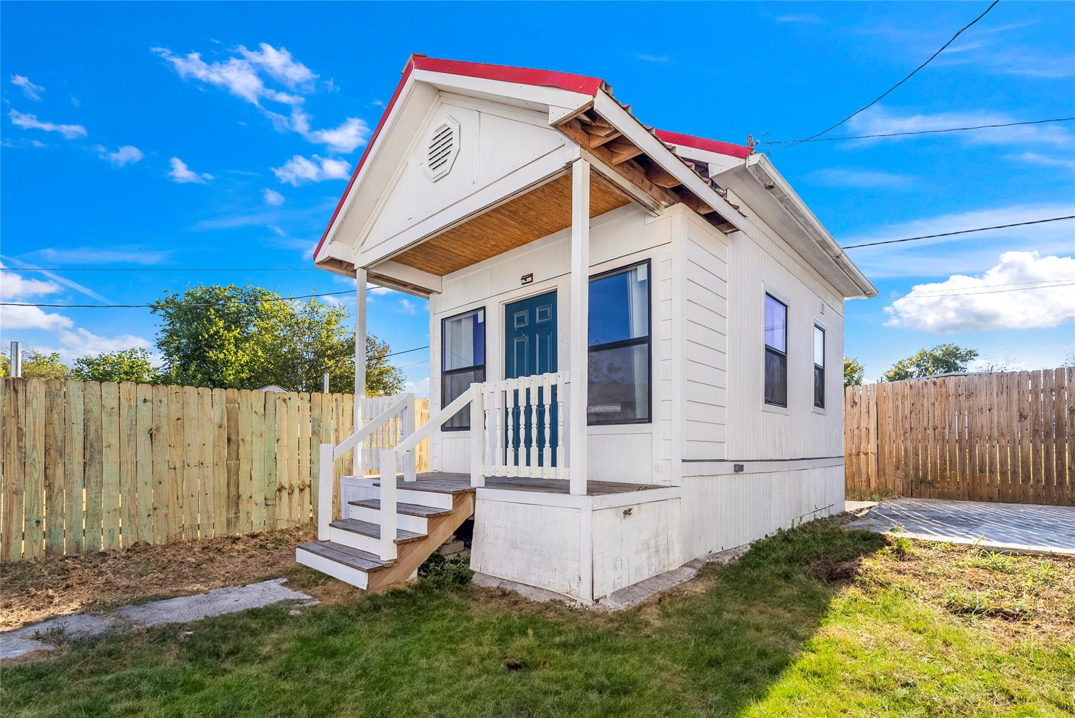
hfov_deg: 96.7
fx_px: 478
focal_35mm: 16
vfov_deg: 73.8
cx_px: 538
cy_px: 359
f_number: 8
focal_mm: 16
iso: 250
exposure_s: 1/50
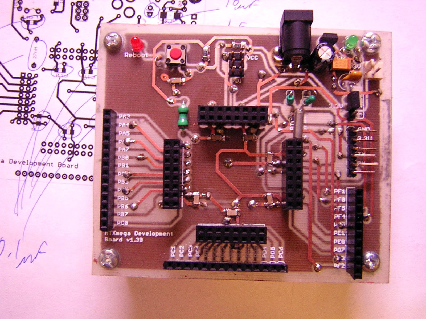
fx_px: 443
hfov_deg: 51.4
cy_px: 160
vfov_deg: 39.7
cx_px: 213
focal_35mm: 36
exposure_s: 1/3.6
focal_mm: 4.7
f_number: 2.6
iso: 225
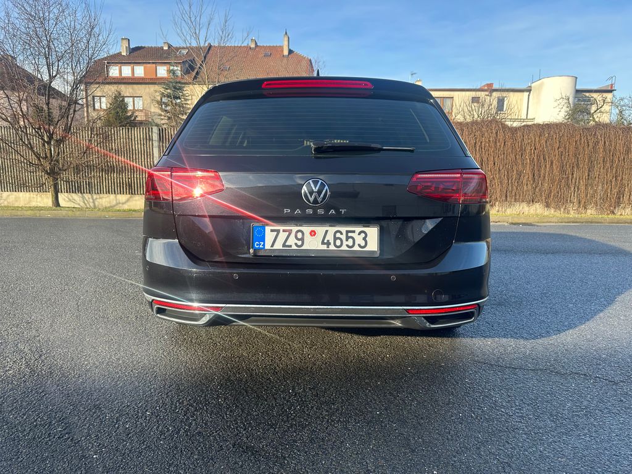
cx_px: 316
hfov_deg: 71.6
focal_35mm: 24
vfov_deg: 56.8
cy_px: 237
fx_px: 438
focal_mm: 6.86
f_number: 1.78
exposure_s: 1/740
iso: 80
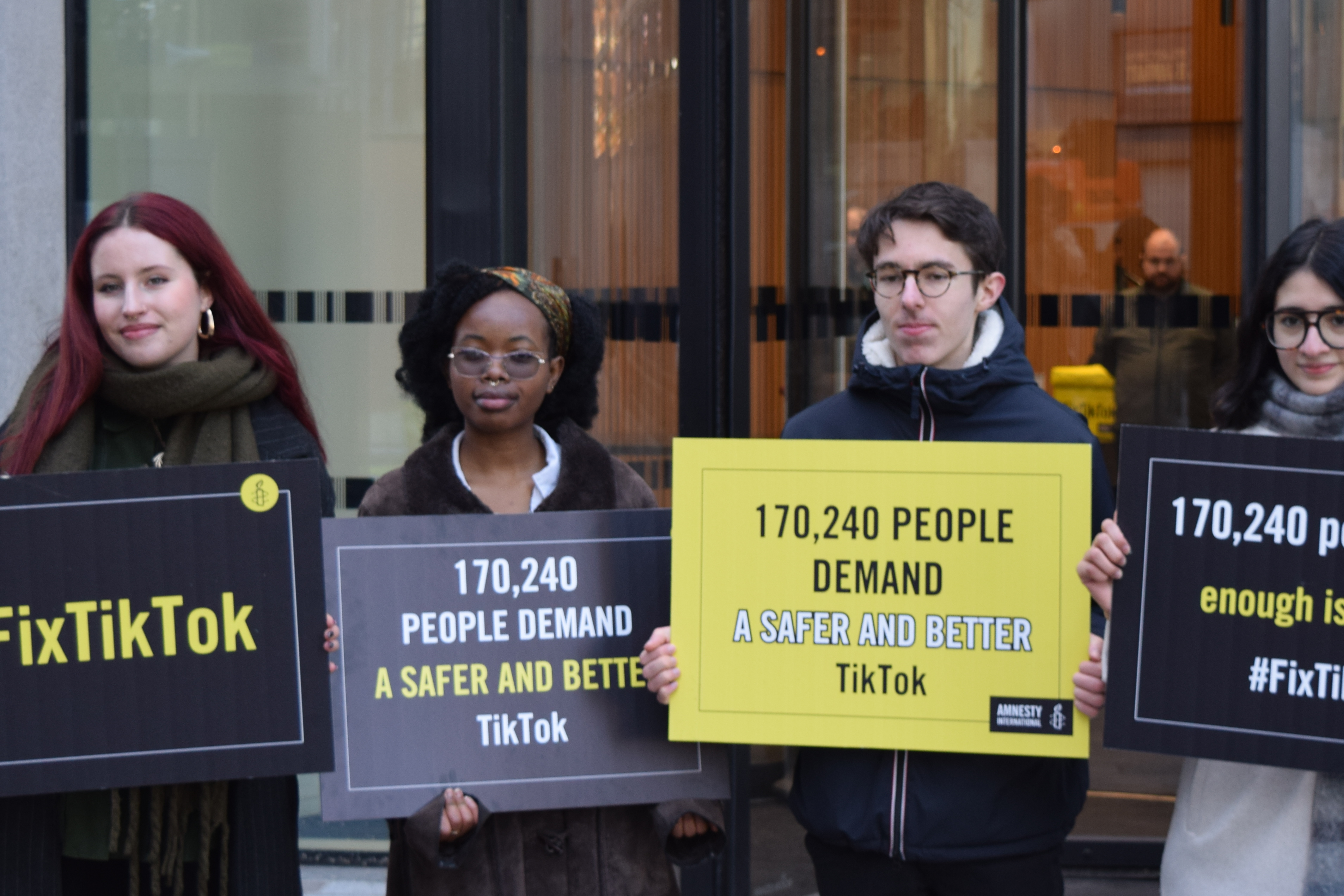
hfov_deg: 23.9
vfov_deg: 16.1
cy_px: 388
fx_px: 3173
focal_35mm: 85
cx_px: 758
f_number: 5
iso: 400
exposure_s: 1/100
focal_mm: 36
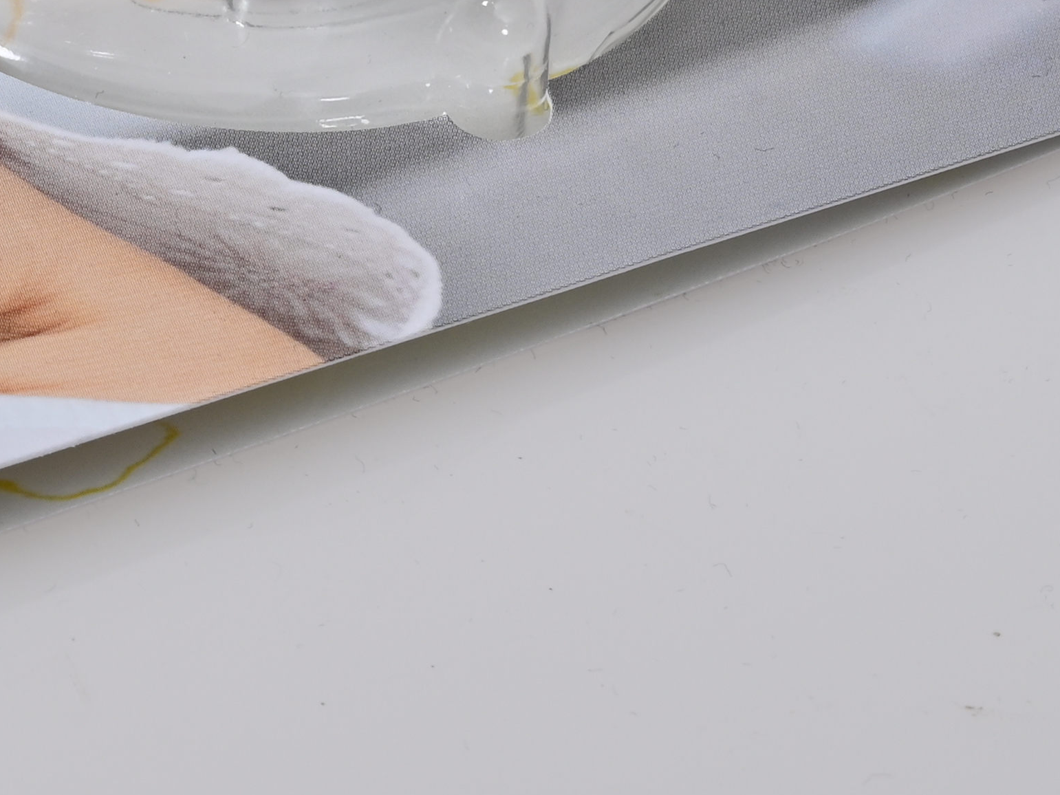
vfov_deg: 5.6
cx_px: -448
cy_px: 142
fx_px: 8085
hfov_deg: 7.4
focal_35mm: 264
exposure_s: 1/160
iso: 100
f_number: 18
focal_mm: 70
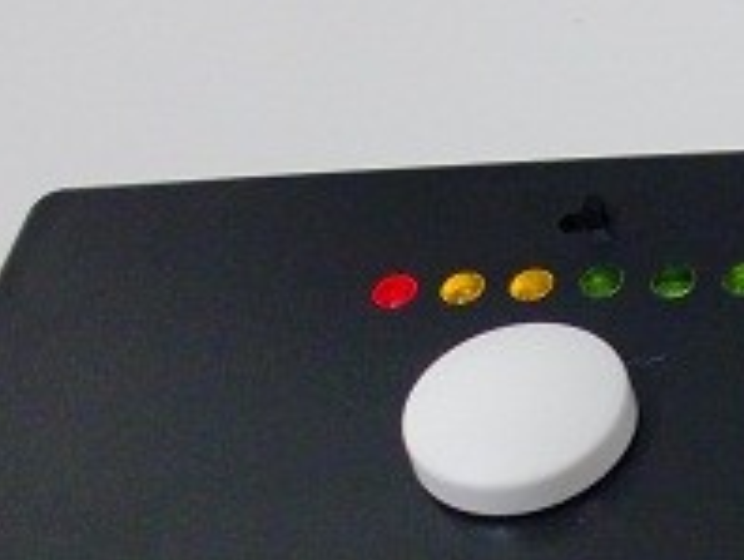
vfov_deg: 13.2
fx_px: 2346
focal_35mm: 109
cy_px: 688
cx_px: 763
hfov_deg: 17.6
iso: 320
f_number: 2.8
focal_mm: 6.3
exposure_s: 1/60
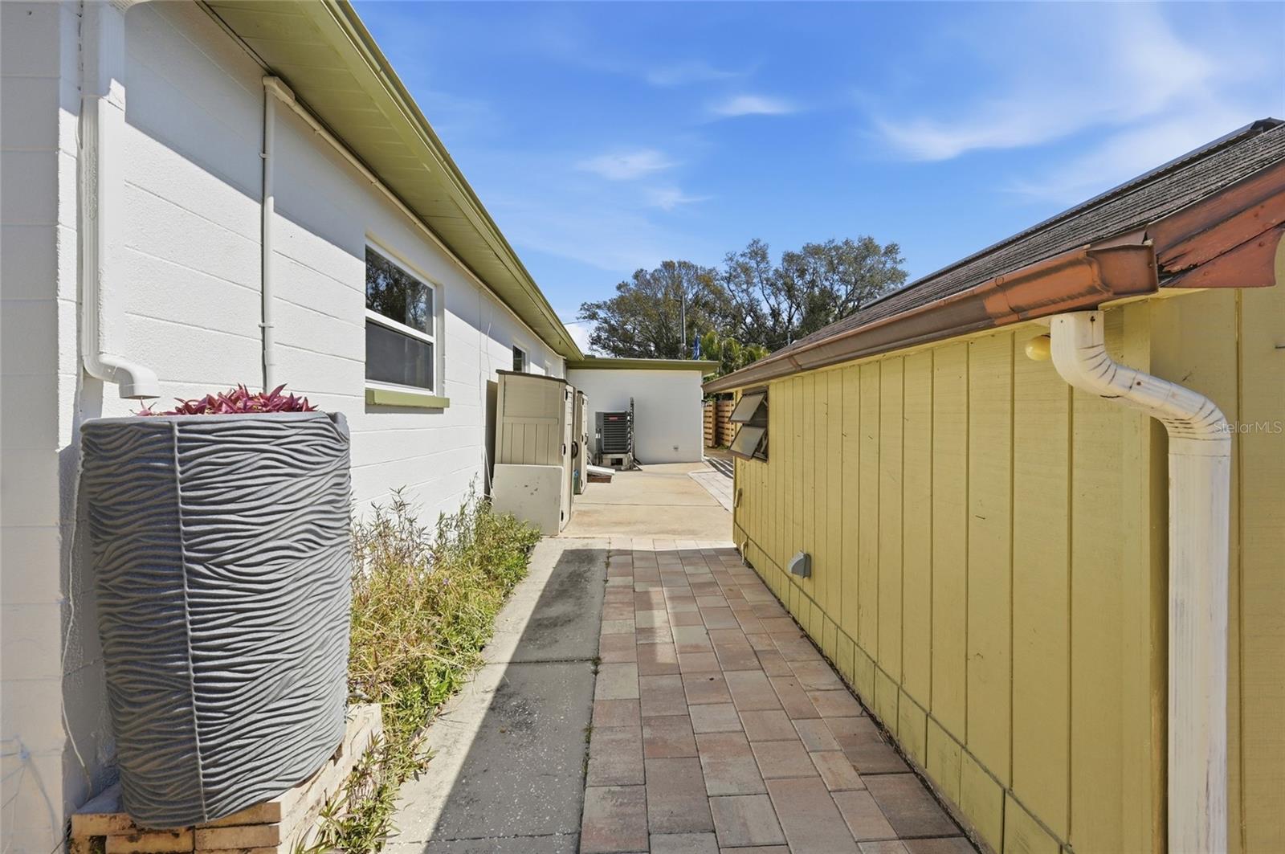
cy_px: 427
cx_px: 642
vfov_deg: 81.1
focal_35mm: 14
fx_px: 499
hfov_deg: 104.3
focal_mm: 14
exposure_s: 1/8000
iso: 250
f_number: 9
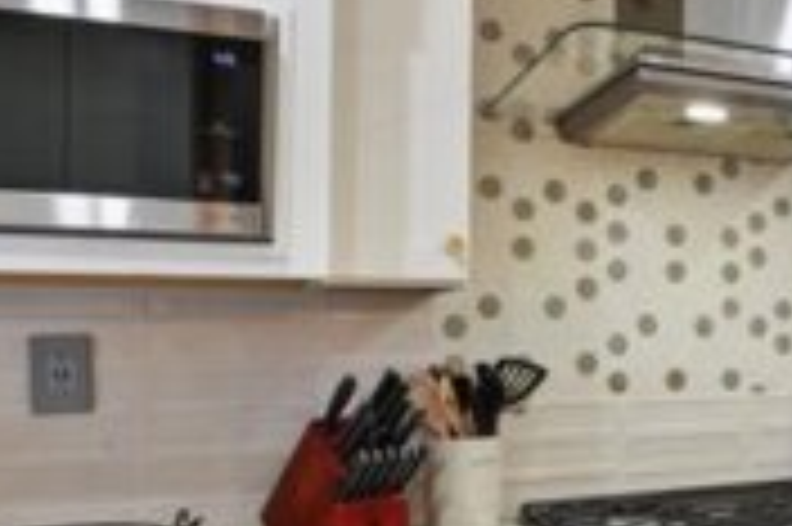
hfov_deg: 48.8
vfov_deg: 35.5
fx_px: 813
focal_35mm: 37
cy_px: 355
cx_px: 639
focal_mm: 16
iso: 500
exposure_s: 1/20
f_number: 11
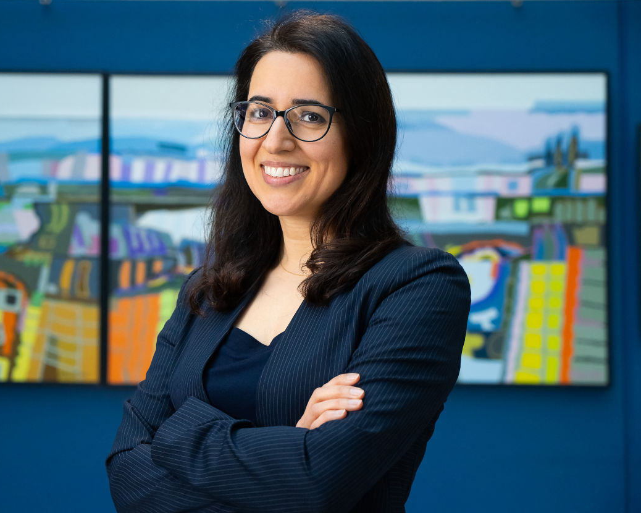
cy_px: 257
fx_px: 1271
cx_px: 271
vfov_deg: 22.8
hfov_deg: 28.3
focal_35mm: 67
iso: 2000
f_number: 4
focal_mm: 59
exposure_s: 1/320
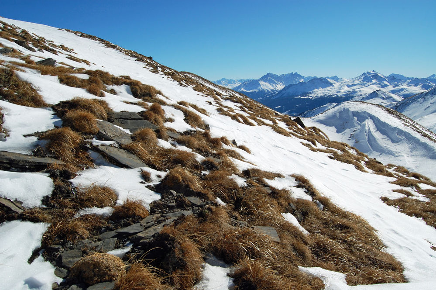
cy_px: 145
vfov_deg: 47.8
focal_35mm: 27
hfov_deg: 67.4
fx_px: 327
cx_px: 218
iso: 200
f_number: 13
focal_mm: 18
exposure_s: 1/500
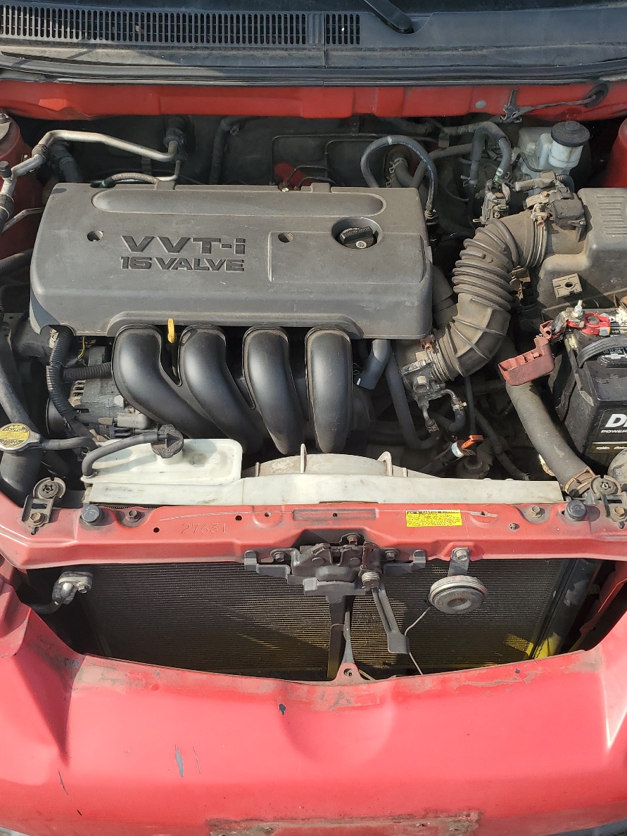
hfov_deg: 40.7
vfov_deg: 52.6
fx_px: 846
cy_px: 420
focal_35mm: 35
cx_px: 327
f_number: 1.5
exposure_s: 1/1429
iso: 50
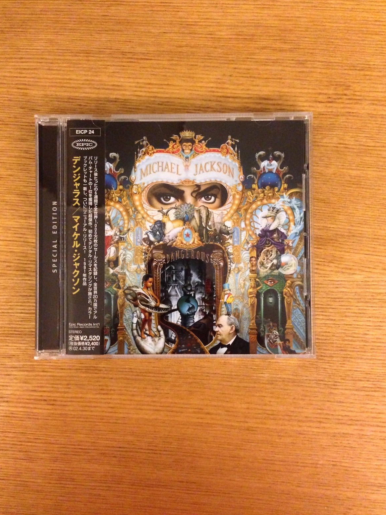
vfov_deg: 53.9
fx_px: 505
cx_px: 190
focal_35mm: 34
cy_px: 250
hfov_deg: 41.8
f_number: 2.4
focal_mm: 4.13
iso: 800
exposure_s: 1/17
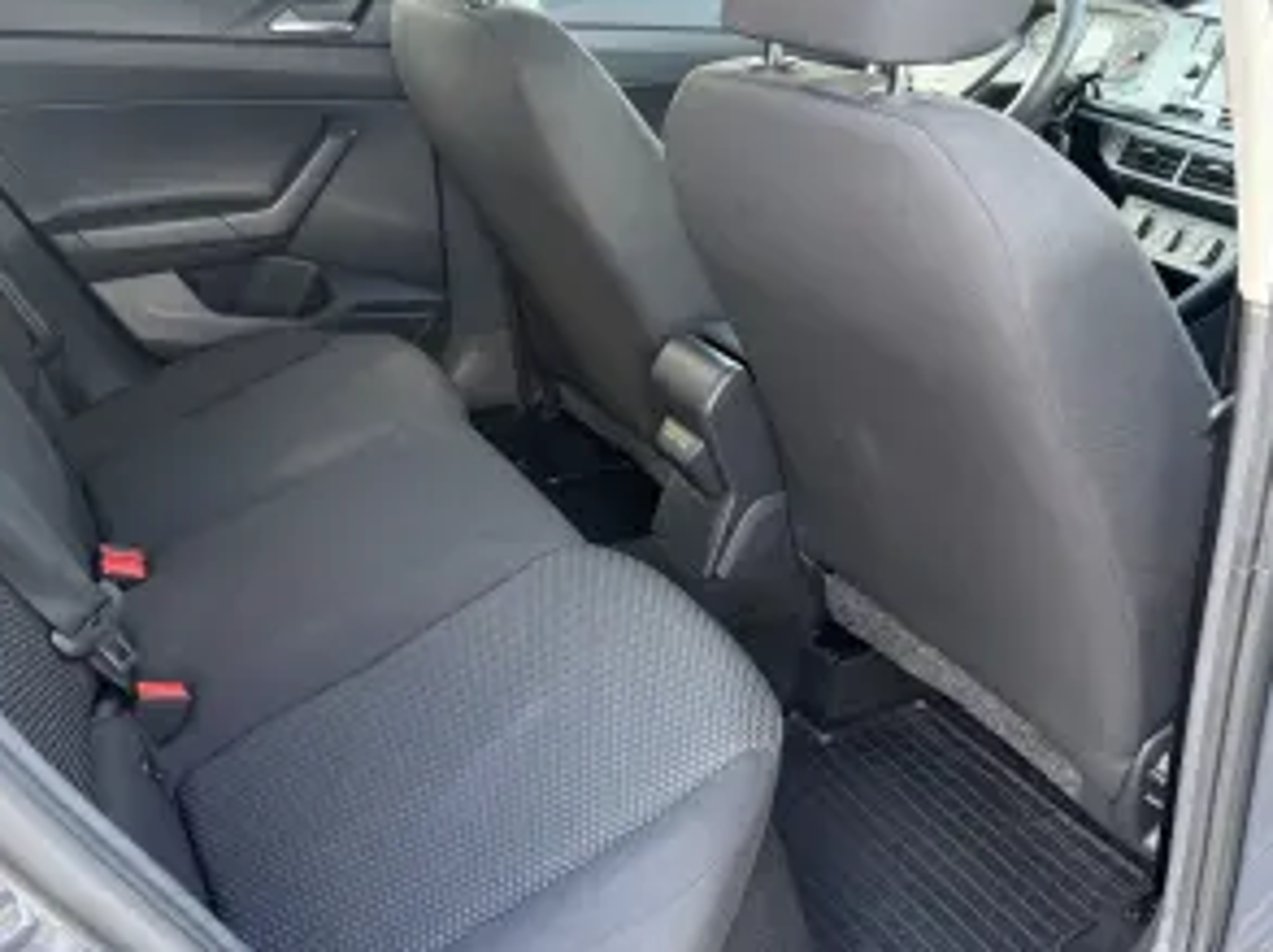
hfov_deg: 56.8
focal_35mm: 32
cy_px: 469
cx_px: 582
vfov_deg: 44.1
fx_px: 1175
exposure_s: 1/60
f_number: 1.6
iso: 125
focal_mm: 5.96
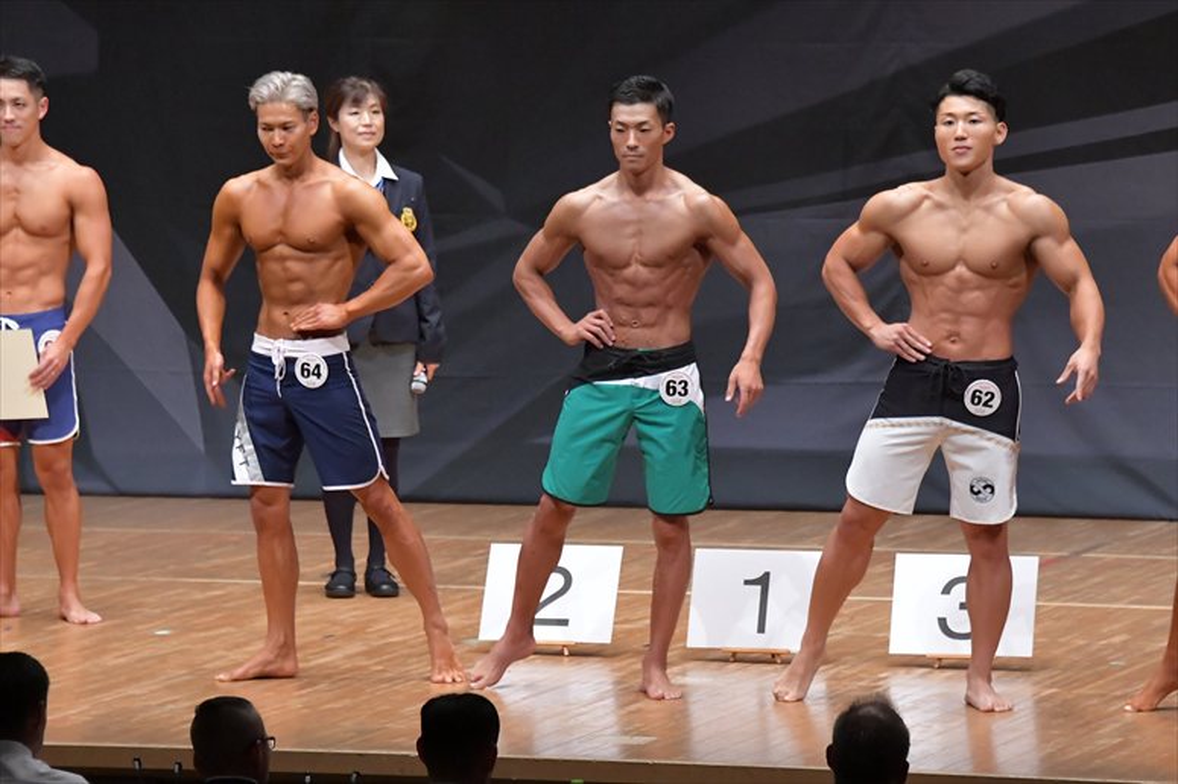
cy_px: 392
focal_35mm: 240
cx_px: 589
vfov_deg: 5.7
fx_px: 7850
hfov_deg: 8.6
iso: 8000
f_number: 5.6
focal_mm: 160
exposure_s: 1/400
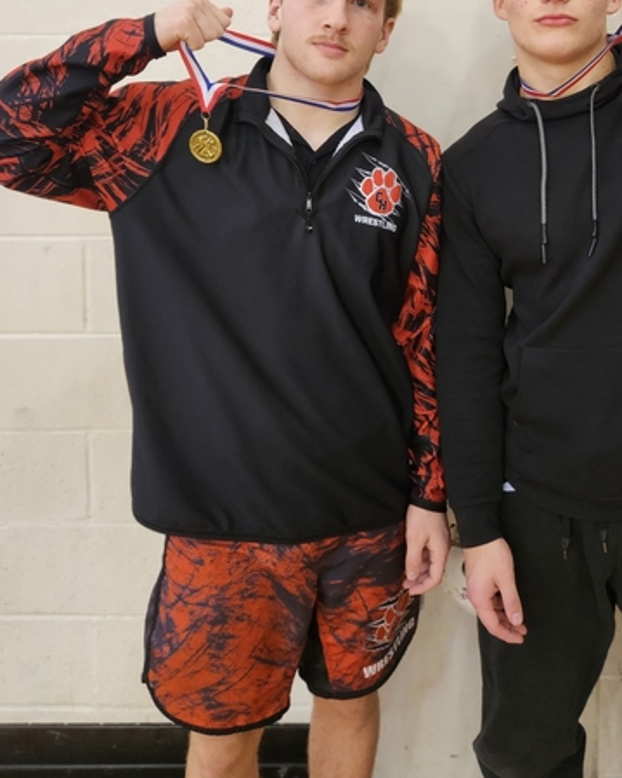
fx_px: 921
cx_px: 449
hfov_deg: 36.6
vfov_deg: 43.3
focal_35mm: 40
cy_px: 137
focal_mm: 5.4
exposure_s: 1/60
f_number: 1.8
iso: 200
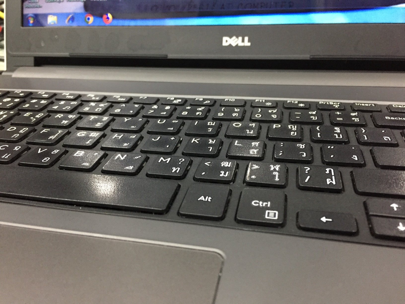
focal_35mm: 29
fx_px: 339
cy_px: 152
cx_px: 202
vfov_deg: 48.2
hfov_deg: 61.7
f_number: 2.2
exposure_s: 1/25
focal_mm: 4.15
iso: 250
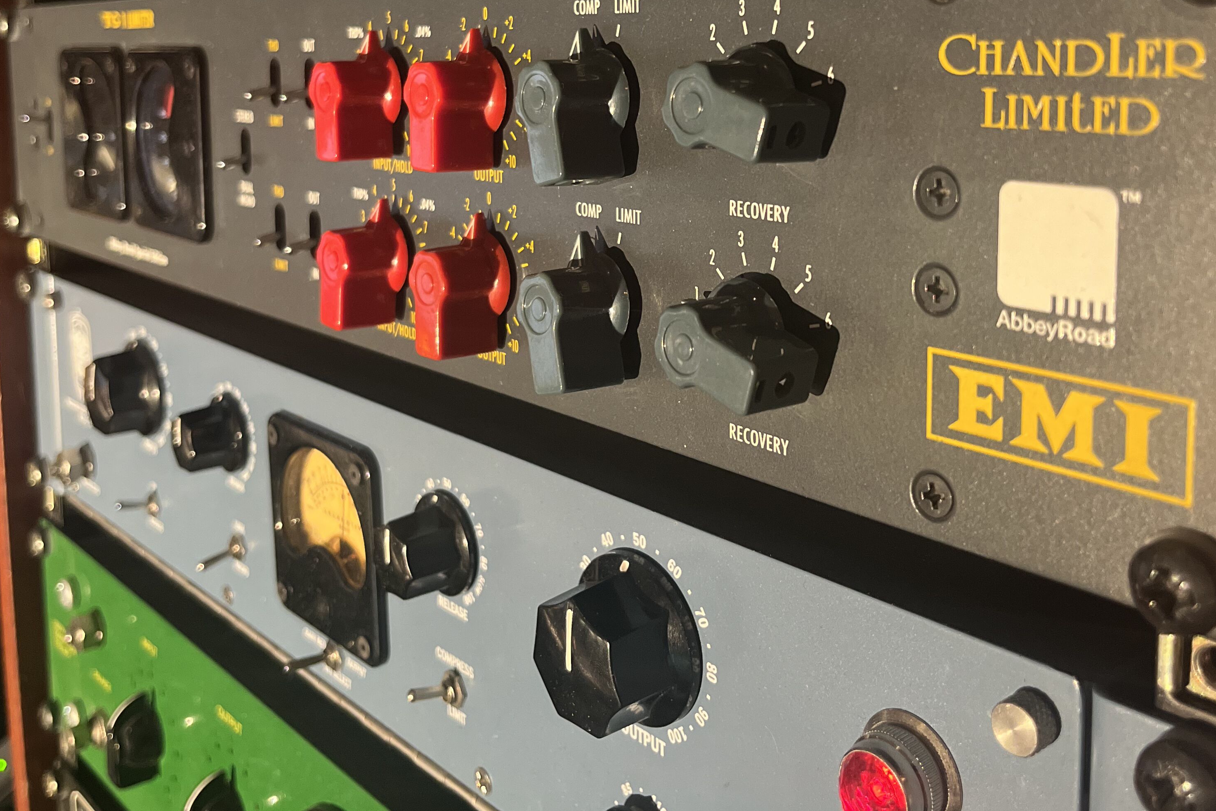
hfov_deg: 51.9
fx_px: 1250
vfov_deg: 35.0
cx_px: 607
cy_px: 180
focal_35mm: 37
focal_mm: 5.1
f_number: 1.6
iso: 400
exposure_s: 1/33
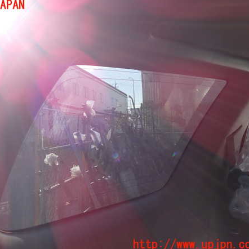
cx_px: 91
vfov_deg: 46.0
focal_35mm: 36
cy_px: 125
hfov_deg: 45.6
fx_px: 293
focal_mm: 5.4
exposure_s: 1/400
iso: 100
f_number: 3.2
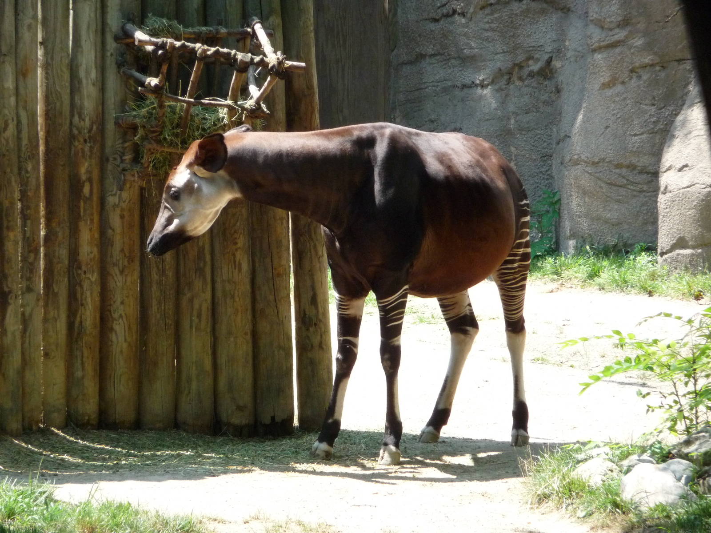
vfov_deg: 5.3
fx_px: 5751
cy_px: 266
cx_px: 356
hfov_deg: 7.1
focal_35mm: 280
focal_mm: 47
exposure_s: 1/400
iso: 400
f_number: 4.9
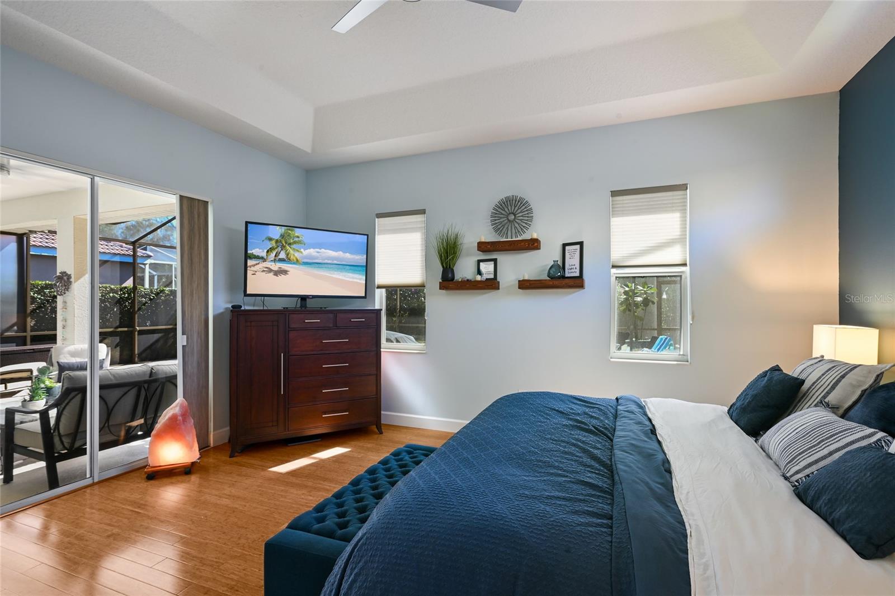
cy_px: 298
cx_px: 448
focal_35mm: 17
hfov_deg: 93.3
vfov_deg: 70.4
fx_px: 423
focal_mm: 17
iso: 160
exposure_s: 1/1.25
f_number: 11
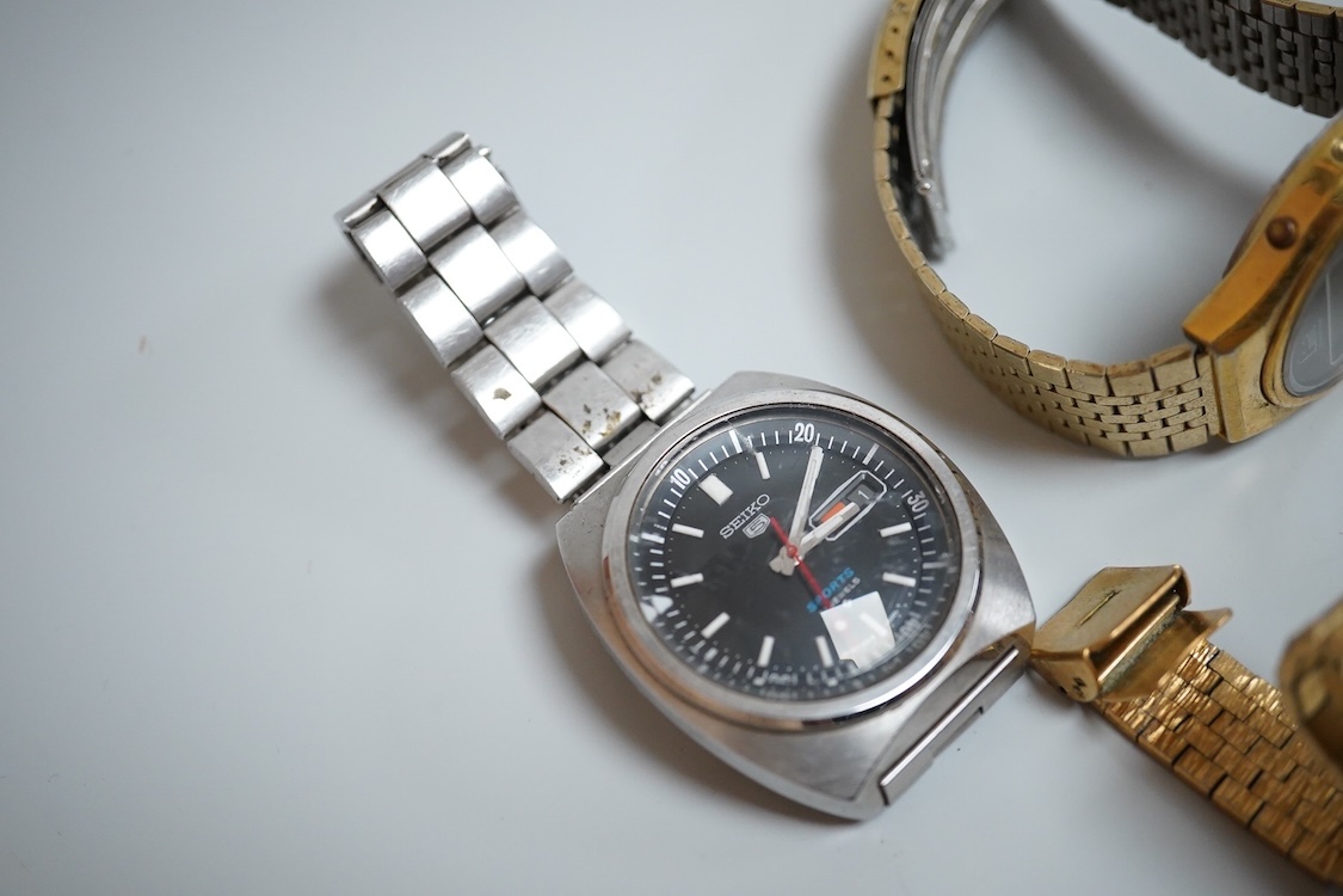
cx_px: 672
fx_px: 1679
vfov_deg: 29.9
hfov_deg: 43.6
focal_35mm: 45
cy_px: 448
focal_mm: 30
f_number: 5
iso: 2500
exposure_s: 1/400
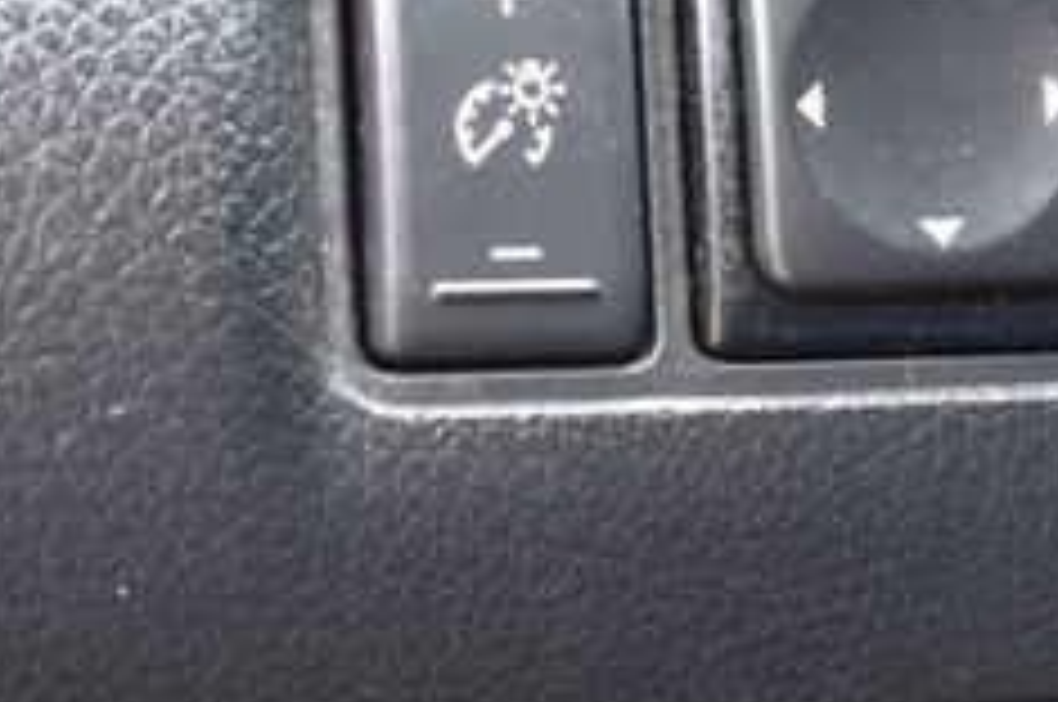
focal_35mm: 131
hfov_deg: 15.6
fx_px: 3845
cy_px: 508
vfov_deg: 10.4
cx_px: 869
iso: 400
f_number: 6.3
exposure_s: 1/15
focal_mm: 32
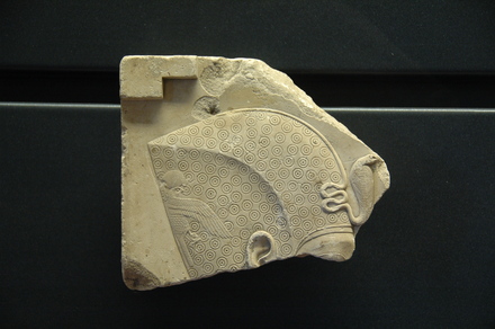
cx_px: 248
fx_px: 1648
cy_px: 164
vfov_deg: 11.4
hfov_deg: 17.1
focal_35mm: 120
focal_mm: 80
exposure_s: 1/10
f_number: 5.3
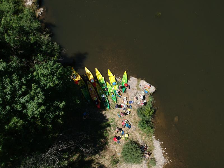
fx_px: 162
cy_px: 84
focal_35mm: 25
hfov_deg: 69.4
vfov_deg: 54.9
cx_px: 112
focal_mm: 4.49
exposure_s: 1/2000
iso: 200
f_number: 2.6
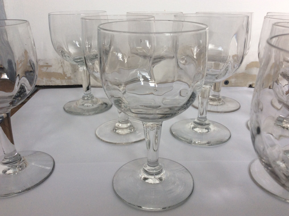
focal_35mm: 32
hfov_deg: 56.9
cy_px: 108
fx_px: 267
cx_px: 144
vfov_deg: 44.1
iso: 32
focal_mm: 3.3
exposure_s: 1/128
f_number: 2.4
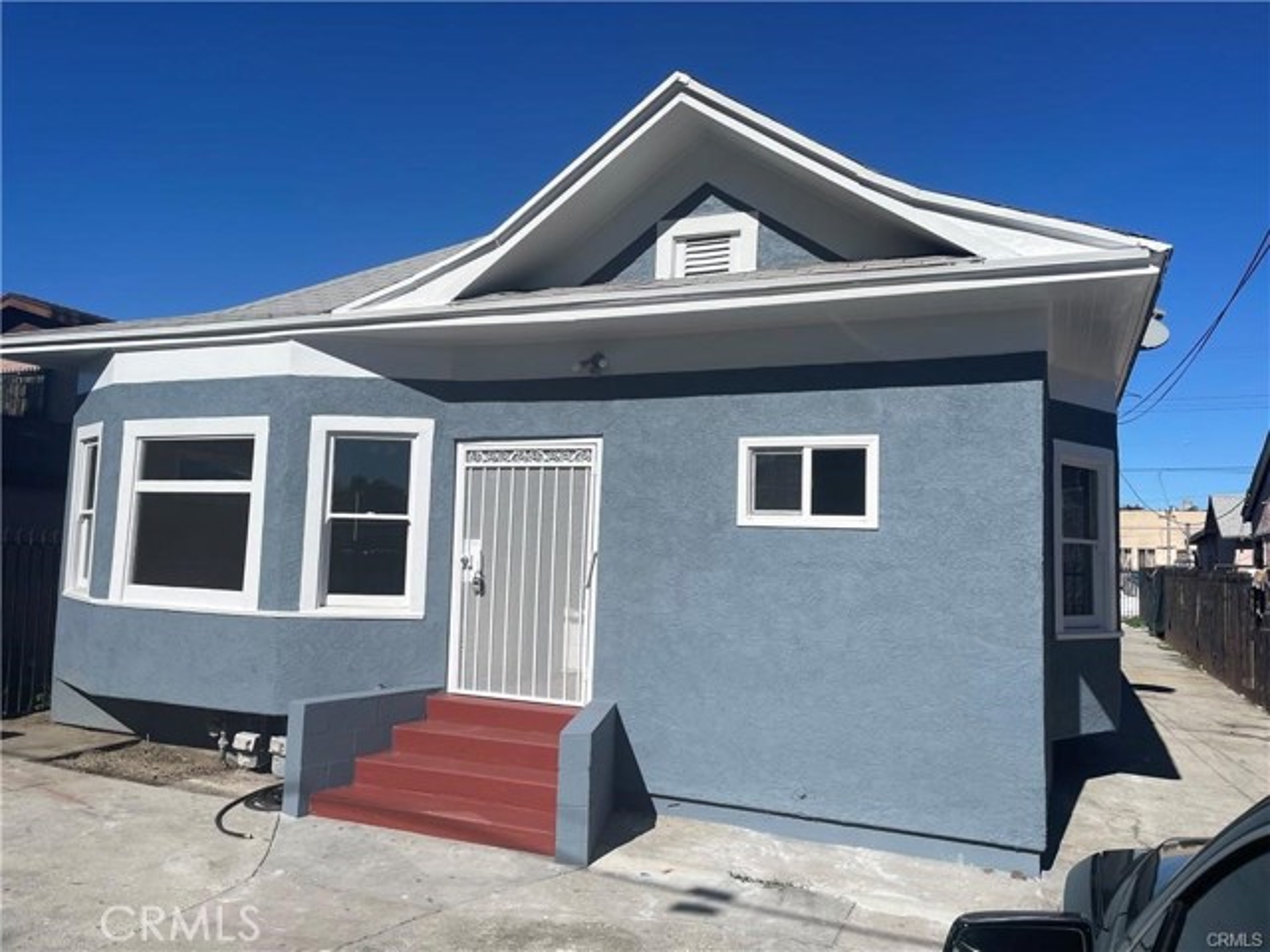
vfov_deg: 53.1
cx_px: 635
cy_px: 476
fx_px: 954
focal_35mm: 26
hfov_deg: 67.3
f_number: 1.6
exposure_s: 1/7299
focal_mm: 4.2
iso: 32
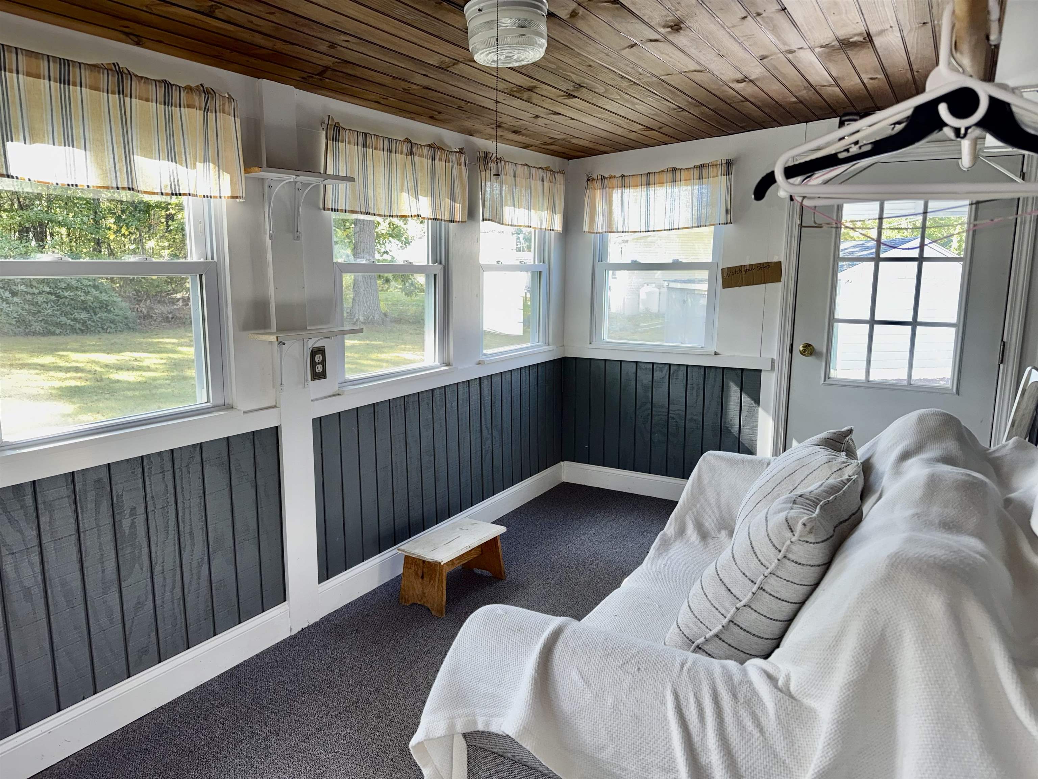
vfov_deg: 56.8
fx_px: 720
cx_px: 519
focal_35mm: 24
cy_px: 390
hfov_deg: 71.6
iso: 100
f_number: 1.78
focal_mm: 6.76
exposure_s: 1/50
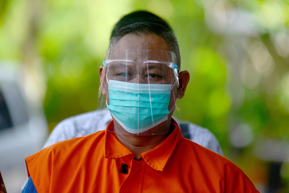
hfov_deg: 10.3
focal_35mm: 200
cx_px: 144
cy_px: 96
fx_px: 1606
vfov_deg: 6.9
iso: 200
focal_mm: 200
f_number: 2.8
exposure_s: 1/800
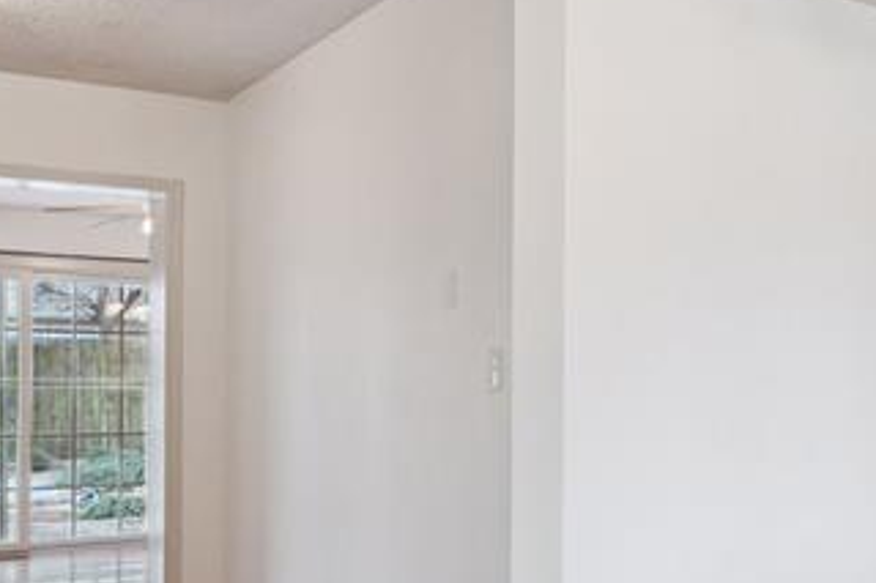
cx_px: 973
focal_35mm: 48
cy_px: 367
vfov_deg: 27.9
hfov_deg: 35.1
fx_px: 1167
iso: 100
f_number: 8
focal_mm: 10
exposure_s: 1/6
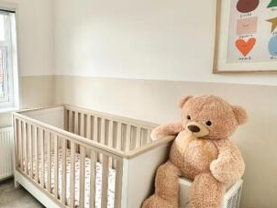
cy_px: 98
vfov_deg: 51.4
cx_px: 52
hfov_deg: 59.6
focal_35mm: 27
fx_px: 216
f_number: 2.2
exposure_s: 1/104
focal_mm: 2.22
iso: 40
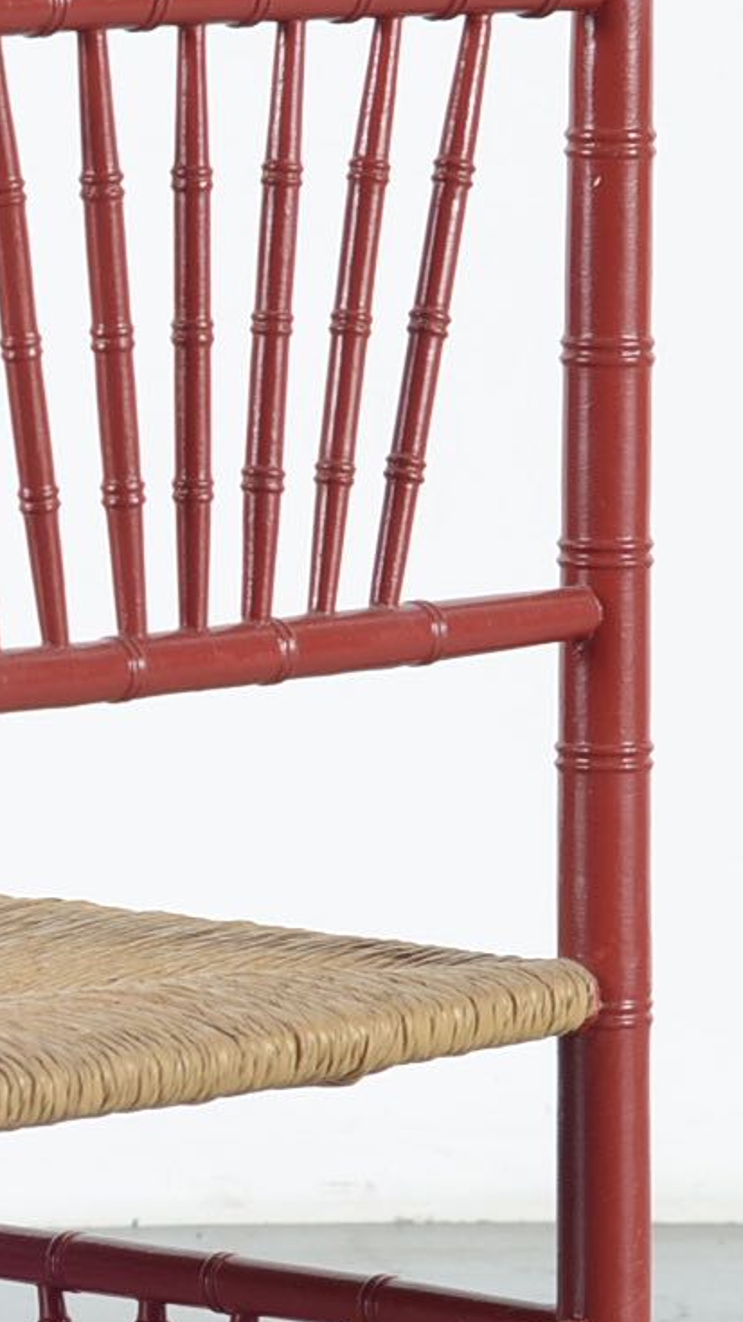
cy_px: 1014
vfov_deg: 8.2
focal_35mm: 263
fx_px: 9219
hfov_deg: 4.6
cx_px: -236
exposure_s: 1/125
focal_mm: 50
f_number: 5.6
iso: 100
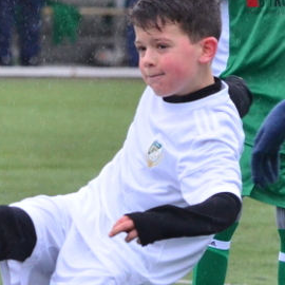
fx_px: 8680
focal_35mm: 932
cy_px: 173
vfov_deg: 1.9
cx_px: -78
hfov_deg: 1.9
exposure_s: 1/500
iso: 1600
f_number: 5.6
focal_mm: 165
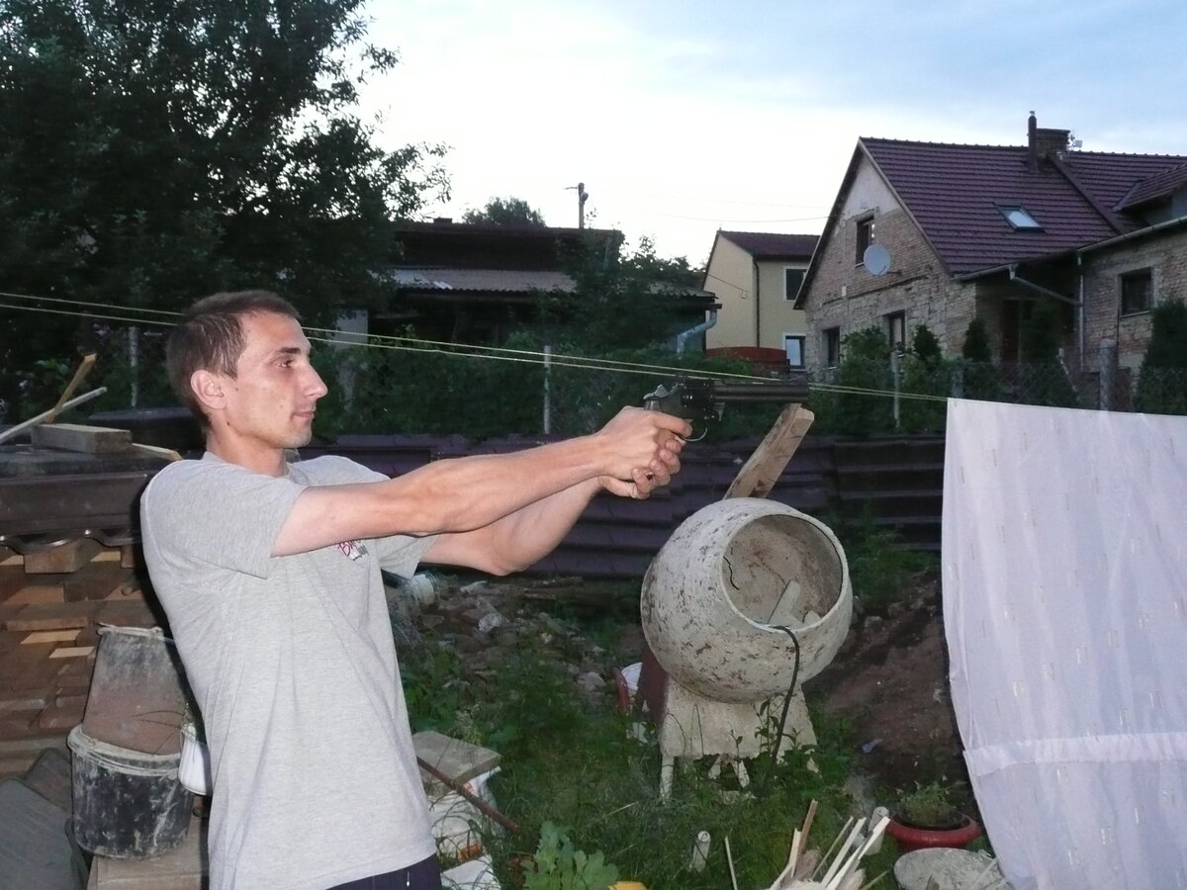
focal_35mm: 38
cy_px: 445
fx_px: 1303
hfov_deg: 49.0
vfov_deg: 37.7
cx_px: 594
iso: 640
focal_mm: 6.2
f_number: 3.8
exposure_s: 1/30
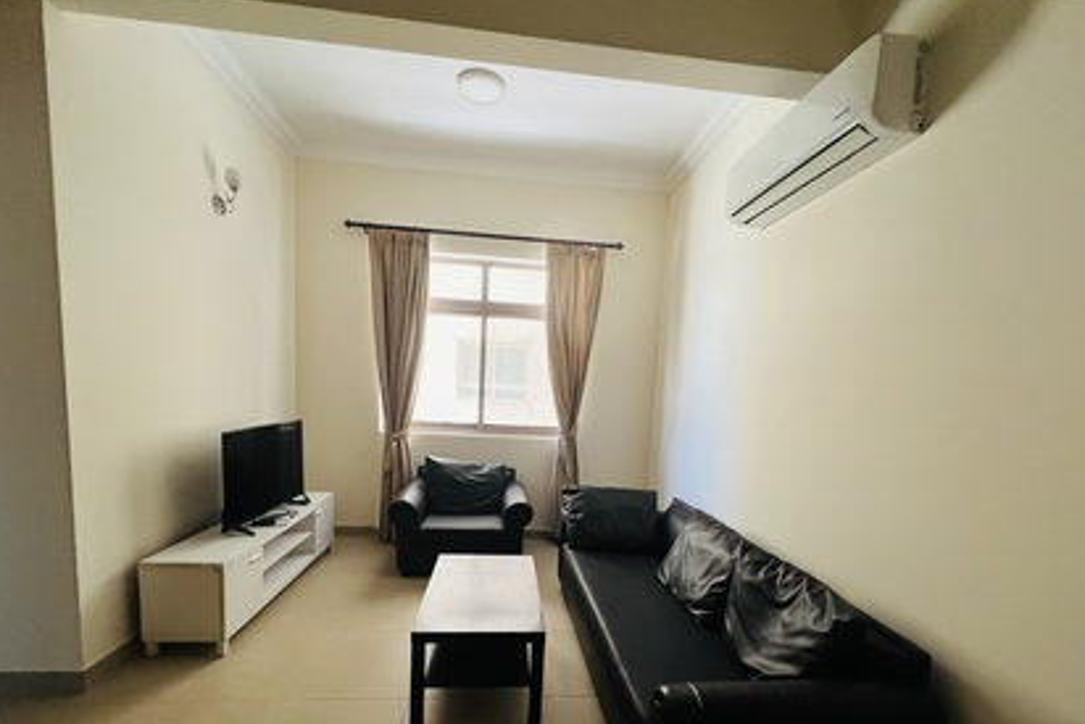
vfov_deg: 76.4
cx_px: 549
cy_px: 438
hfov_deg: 100.4
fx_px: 452
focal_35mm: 15
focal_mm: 1.57
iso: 320
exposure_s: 1/60
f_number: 1.8
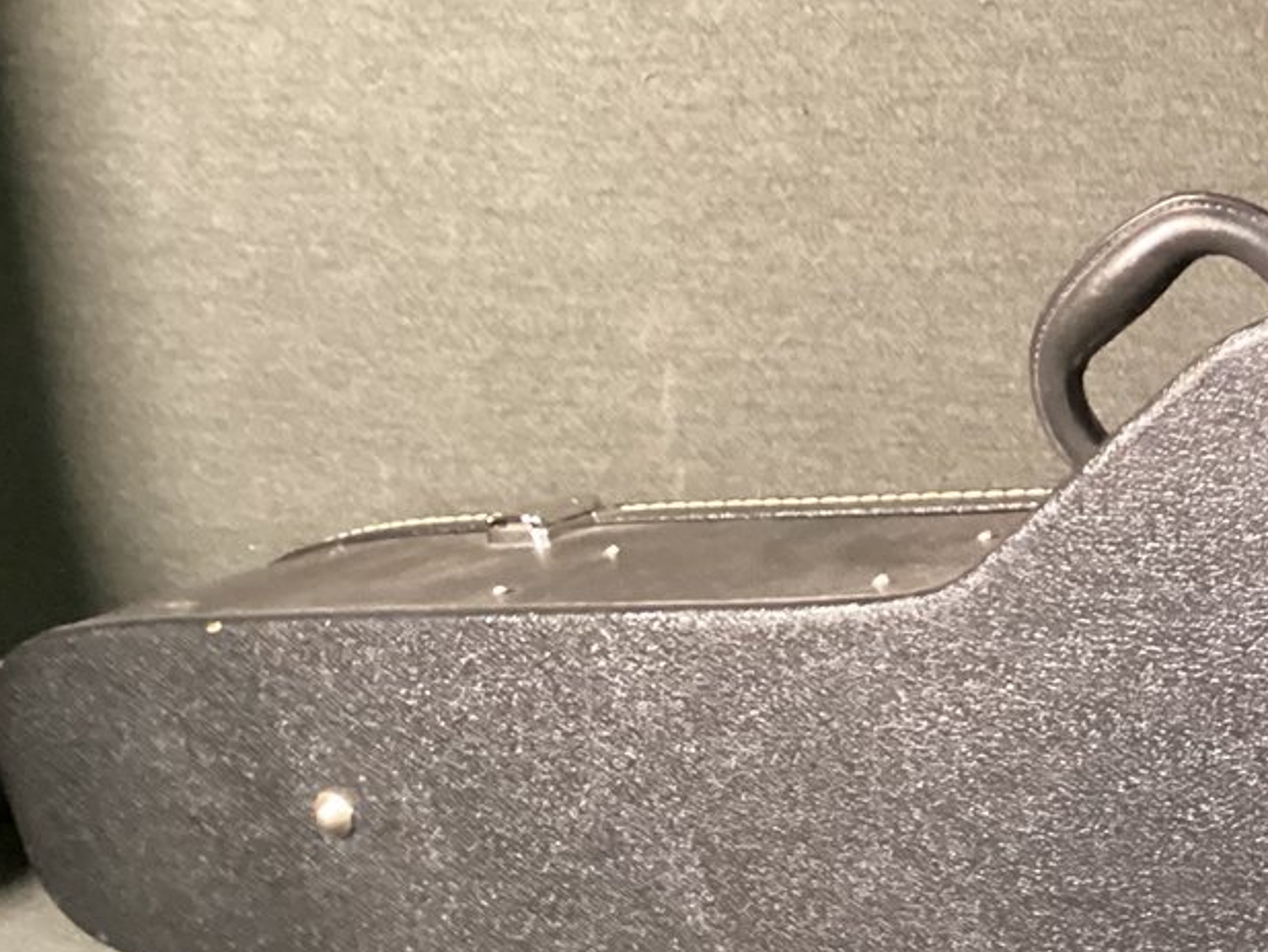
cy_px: 932
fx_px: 2784
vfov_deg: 18.9
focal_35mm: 76
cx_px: 1497
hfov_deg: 23.6
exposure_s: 1/30
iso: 400
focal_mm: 3.3
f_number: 2.4
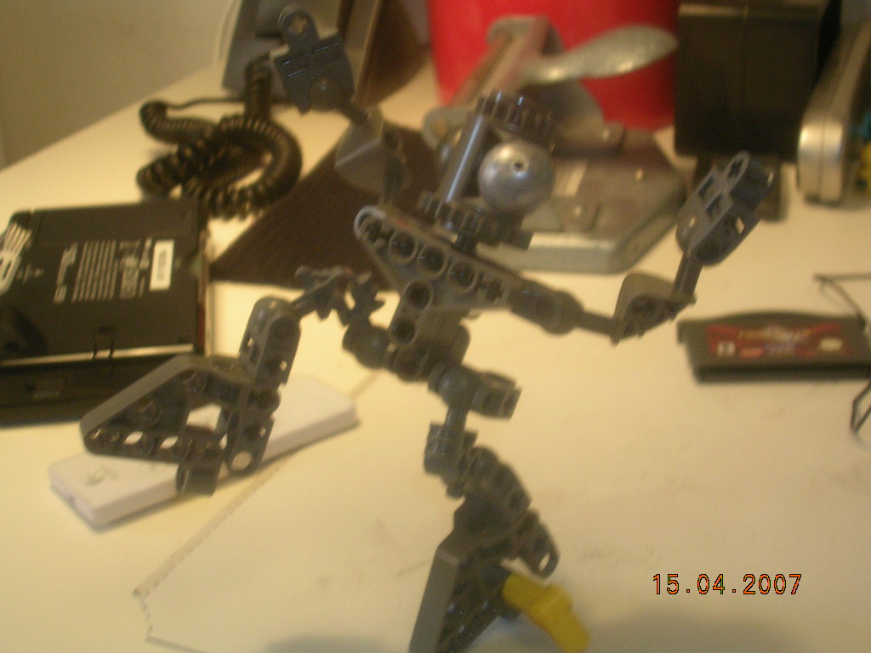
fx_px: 1585
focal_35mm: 63
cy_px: 326
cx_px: 436
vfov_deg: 23.3
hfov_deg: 30.7
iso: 90
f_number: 3.5
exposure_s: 1/30.9
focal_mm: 9.6
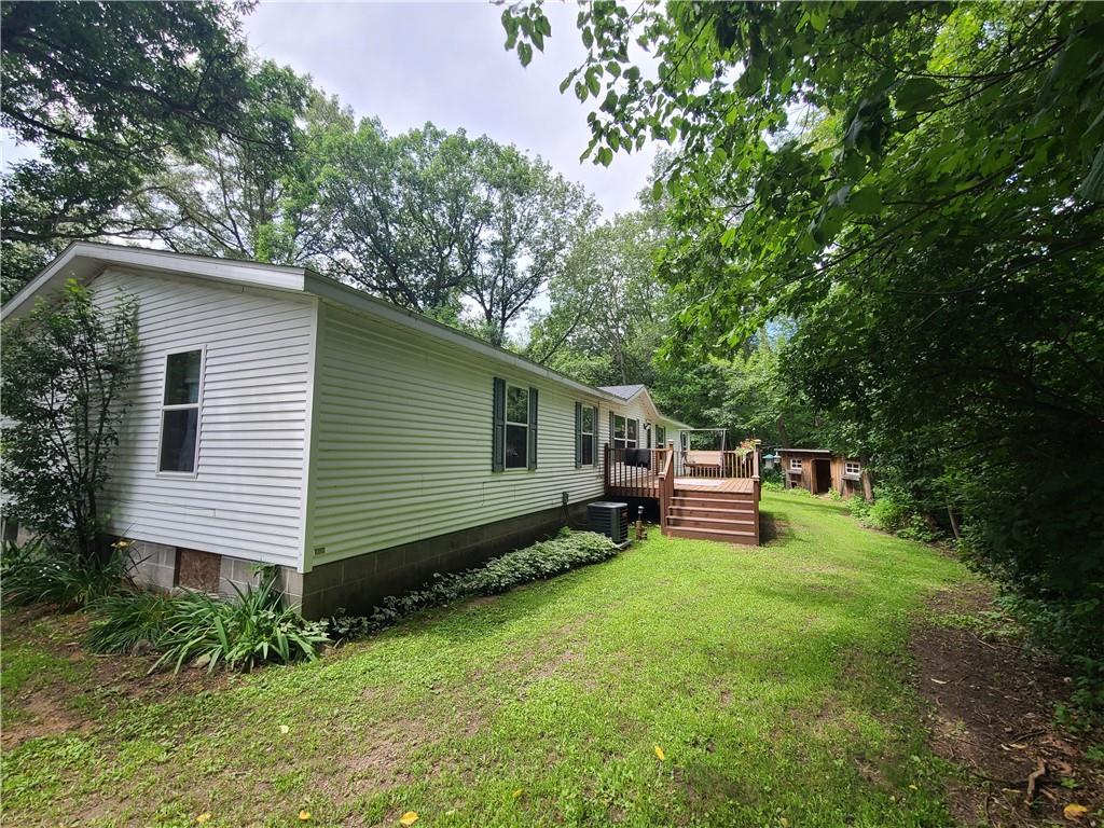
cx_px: 552
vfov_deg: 89.9
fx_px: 415
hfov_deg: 106.2
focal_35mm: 13
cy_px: 414
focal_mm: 2.2
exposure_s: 1/489
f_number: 2.2
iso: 64
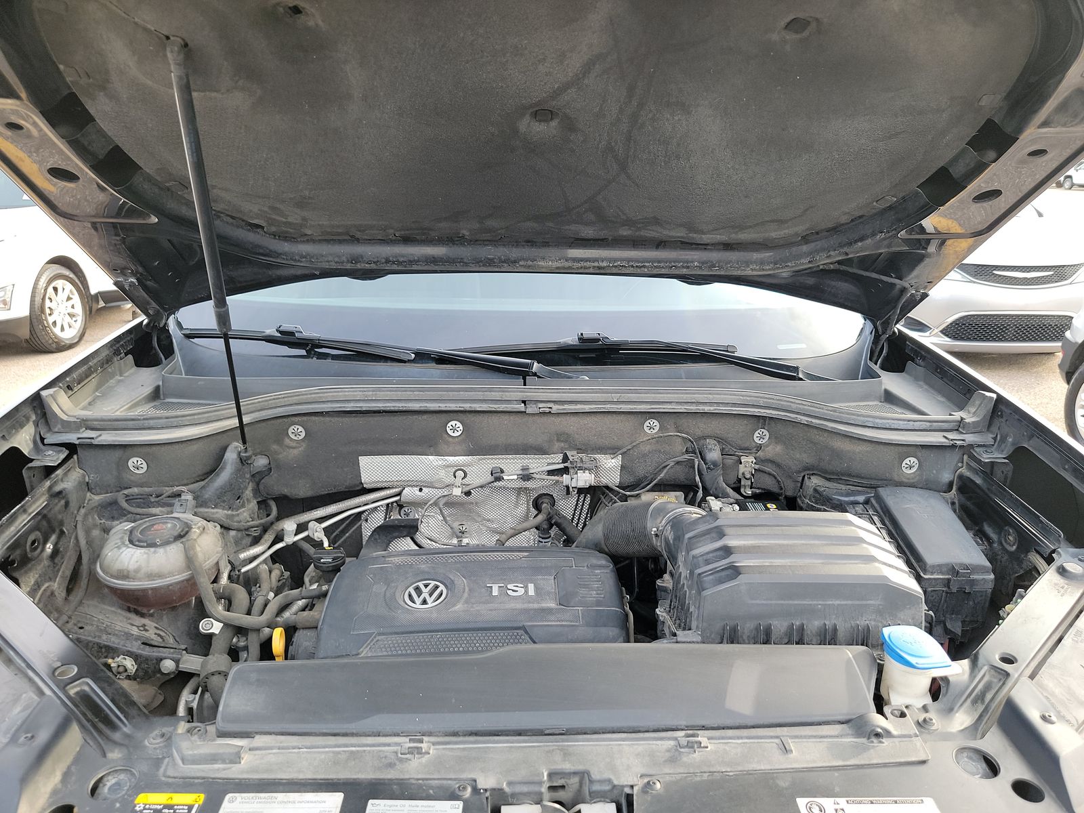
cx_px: 542
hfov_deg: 71.6
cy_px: 406
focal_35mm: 24
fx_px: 752
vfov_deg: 56.8
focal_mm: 6.7
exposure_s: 1/59
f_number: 1.8
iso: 75
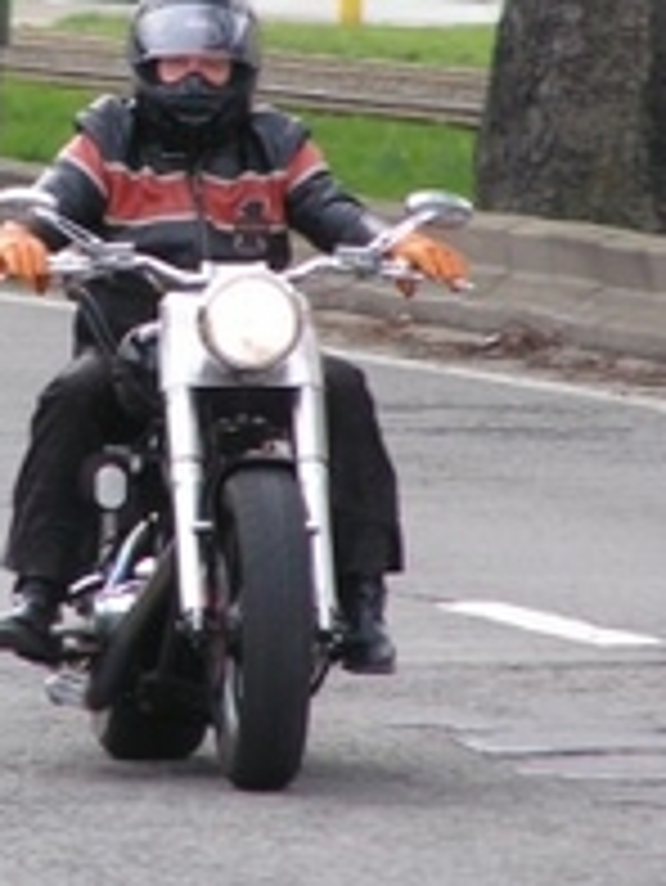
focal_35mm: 966
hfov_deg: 1.5
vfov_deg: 2.1
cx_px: 81
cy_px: 191
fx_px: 24754
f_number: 3.7
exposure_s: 1/400
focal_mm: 63
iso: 100
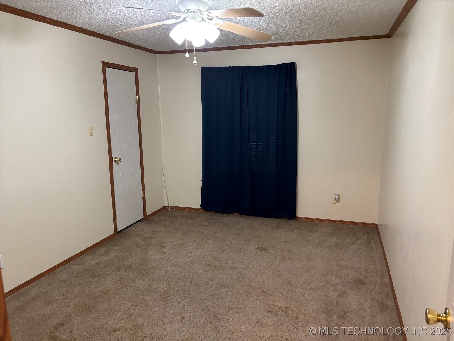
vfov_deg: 53.1
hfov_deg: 67.3
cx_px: 227
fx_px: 341
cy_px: 170
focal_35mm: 26
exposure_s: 1/60
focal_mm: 5.96
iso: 320
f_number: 1.6
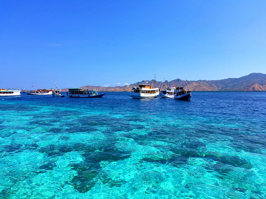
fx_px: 223
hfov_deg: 61.7
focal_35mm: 29
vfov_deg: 48.2
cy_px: 100
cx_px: 133
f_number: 2.2
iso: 25
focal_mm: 4.15
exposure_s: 1/1637
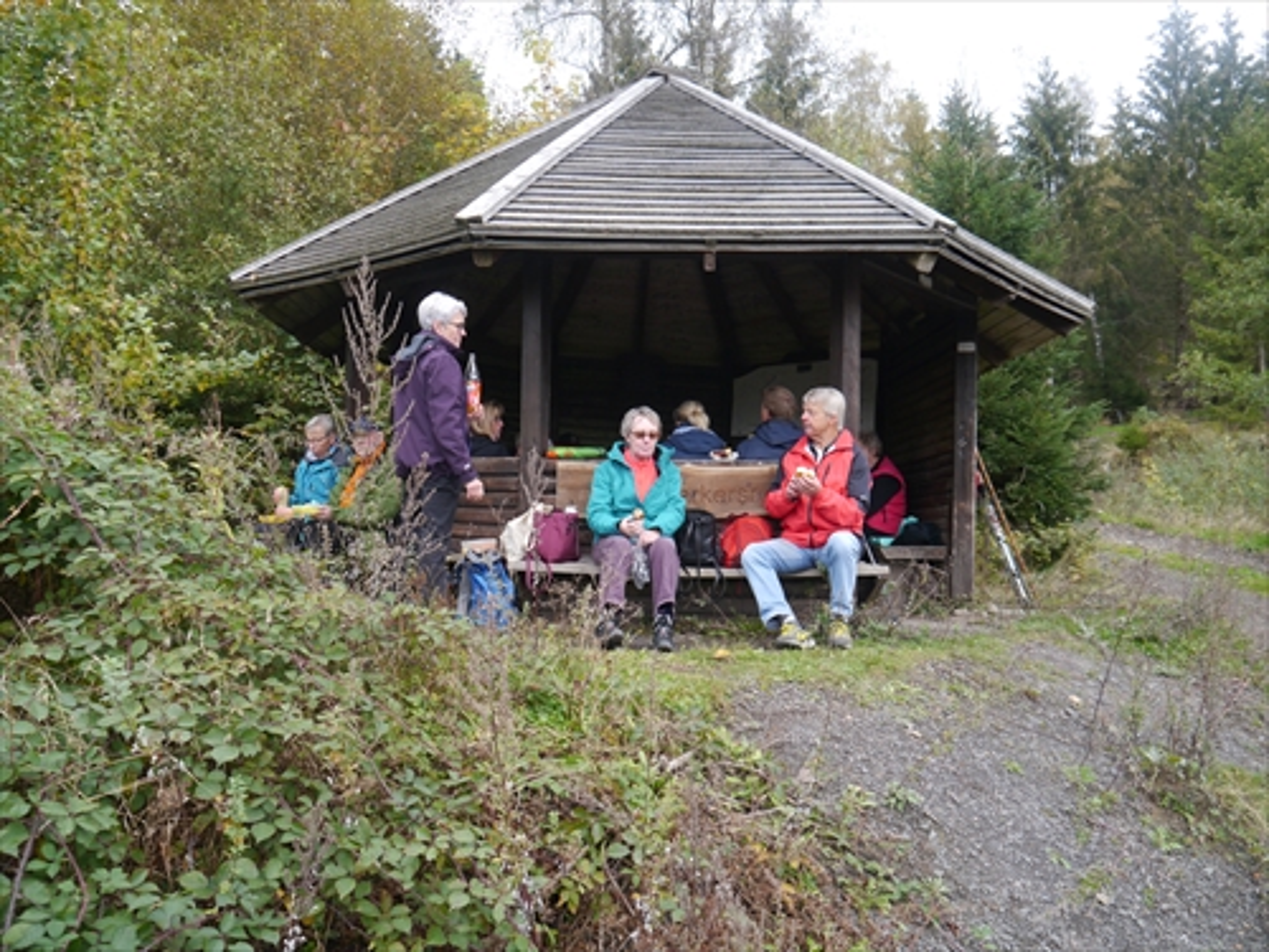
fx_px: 1026
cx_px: 634
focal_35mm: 28
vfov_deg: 49.7
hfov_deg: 63.4
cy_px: 476
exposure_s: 1/125
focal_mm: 14
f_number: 4.5
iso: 160
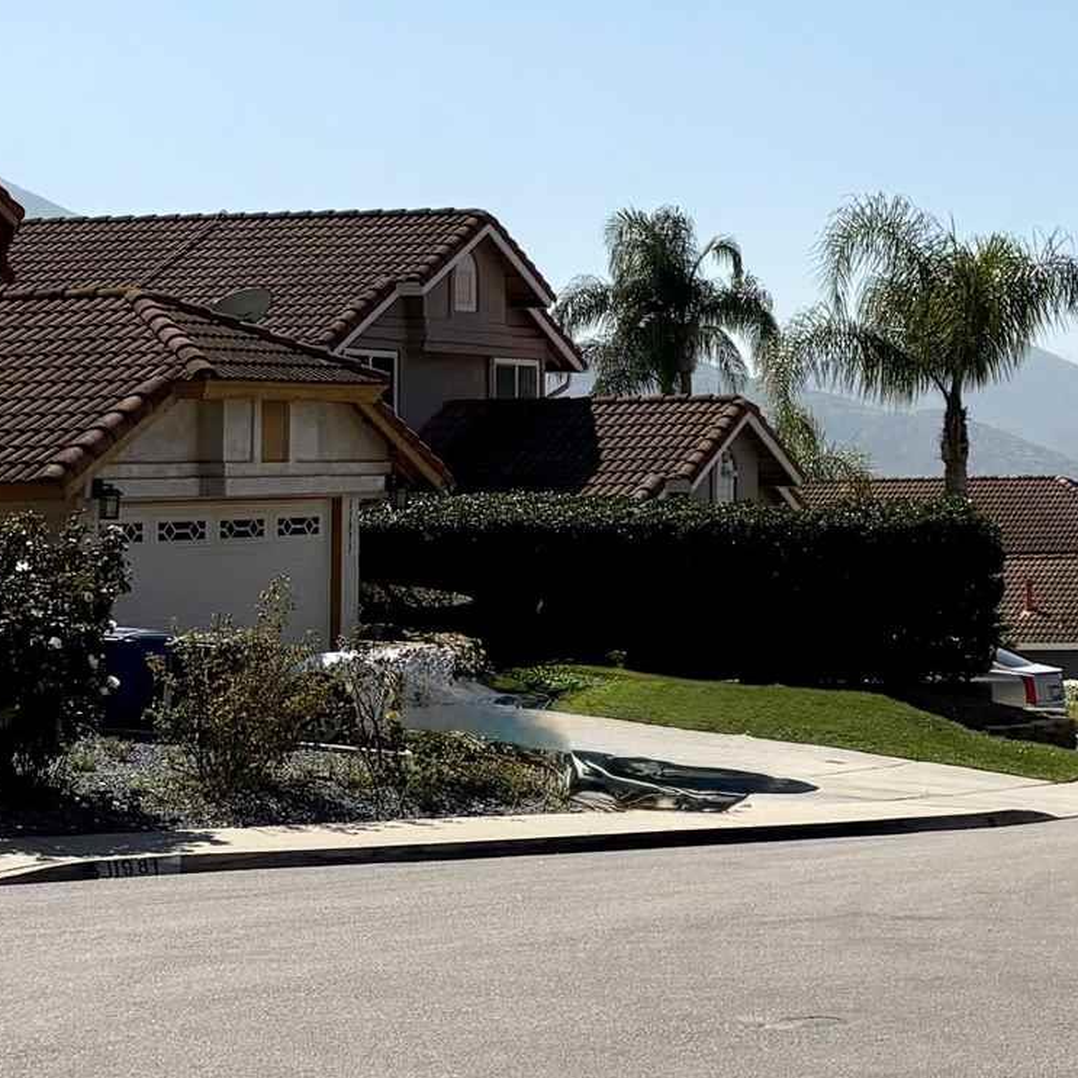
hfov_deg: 17.0
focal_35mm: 95
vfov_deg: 18.2
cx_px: 1464
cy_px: 347
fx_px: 3347
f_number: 1.6
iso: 50
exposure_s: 1/6329
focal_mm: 5.96
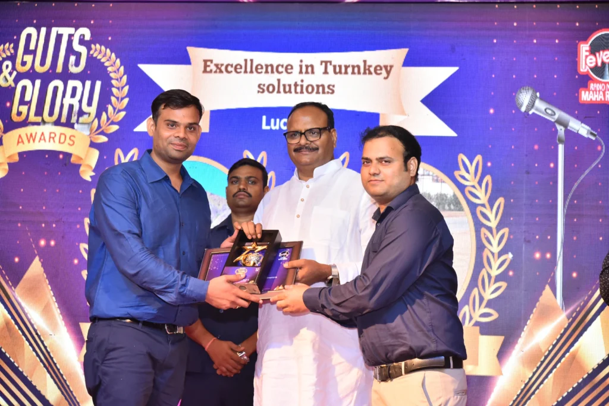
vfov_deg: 16.1
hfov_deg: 23.9
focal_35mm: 85
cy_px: 203
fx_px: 1439
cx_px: 304
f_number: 4.5
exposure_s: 1/200
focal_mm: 85
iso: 1000
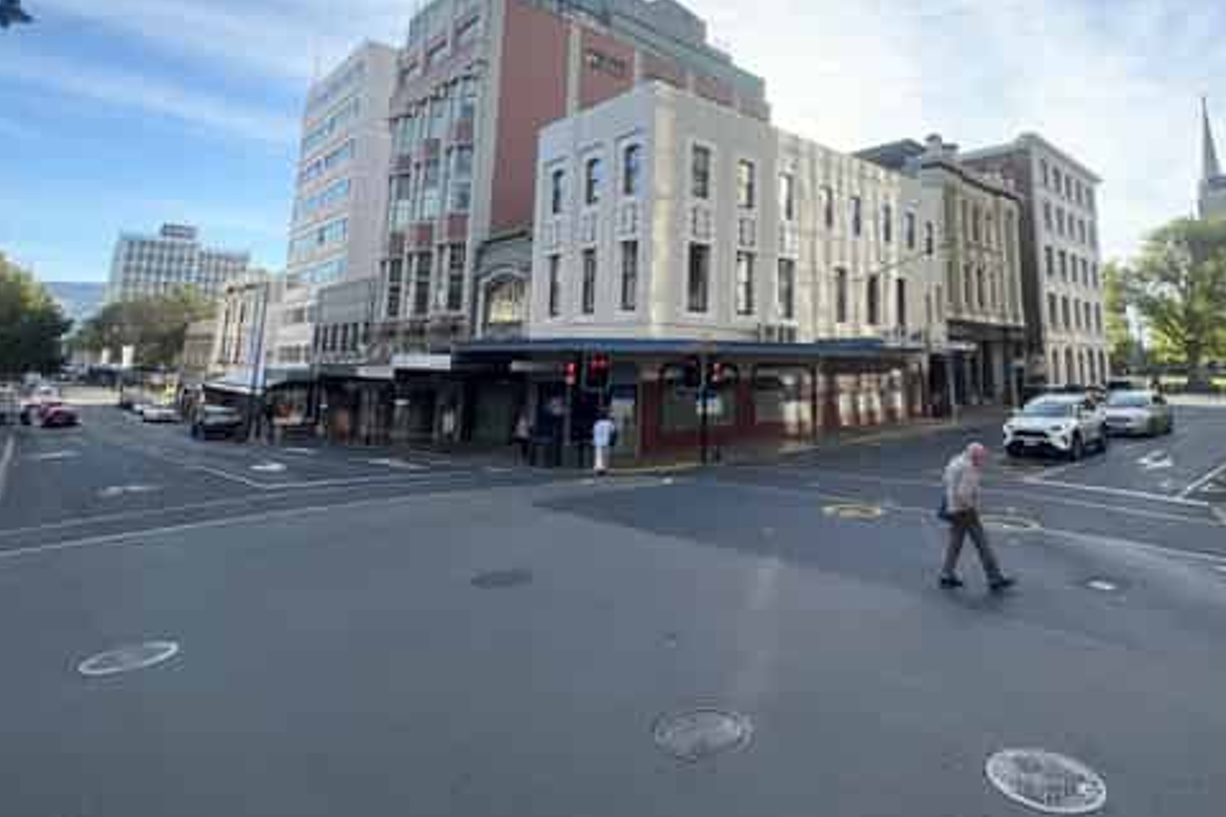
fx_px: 681
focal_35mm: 20
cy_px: 257
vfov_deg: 60.1
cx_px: 740
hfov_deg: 82.9
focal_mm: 2.22
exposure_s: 1/1110
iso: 50
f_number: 2.2
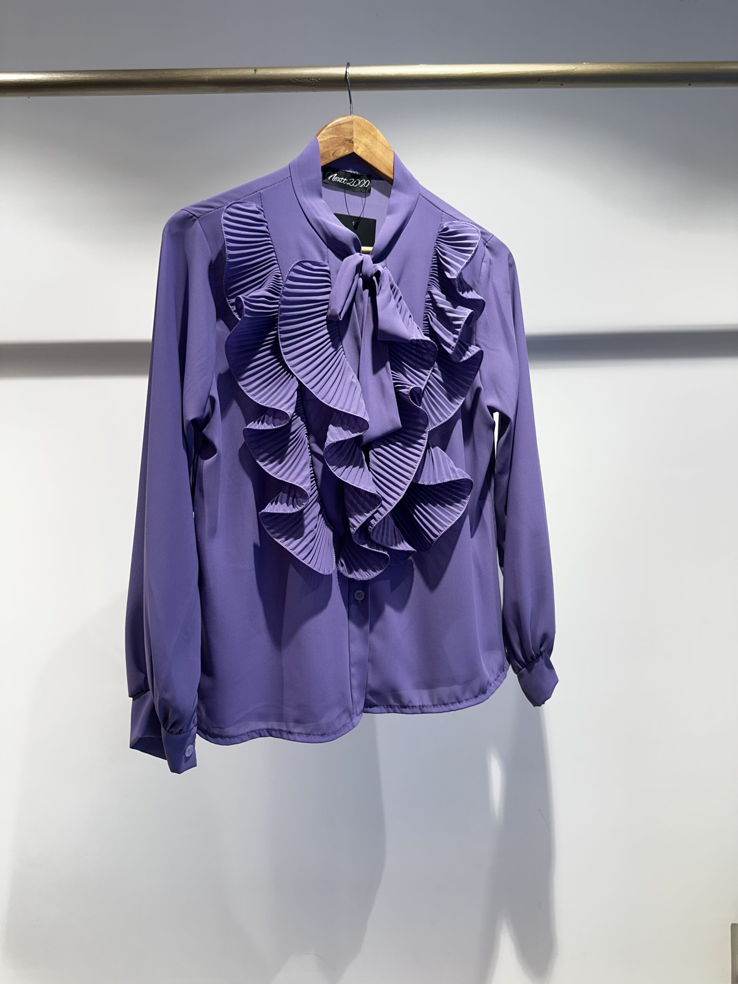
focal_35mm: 24
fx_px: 682
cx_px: 369
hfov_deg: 56.8
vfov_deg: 71.6
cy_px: 492
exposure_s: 1/100
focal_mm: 6.86
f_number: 1.78
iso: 64
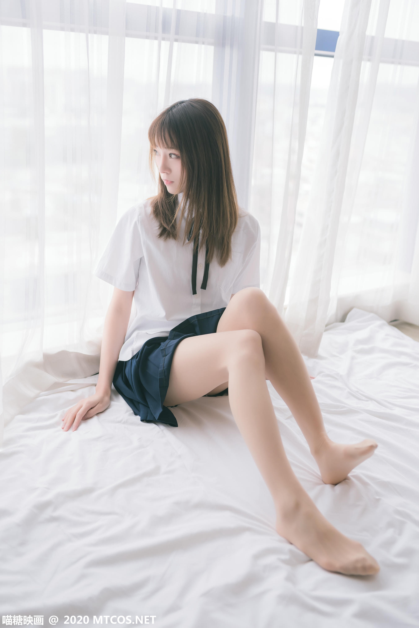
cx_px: 210
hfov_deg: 37.9
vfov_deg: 54.4
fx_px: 611
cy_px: 314
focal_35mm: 35
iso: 400
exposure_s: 1/125
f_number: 2.2
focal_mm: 35
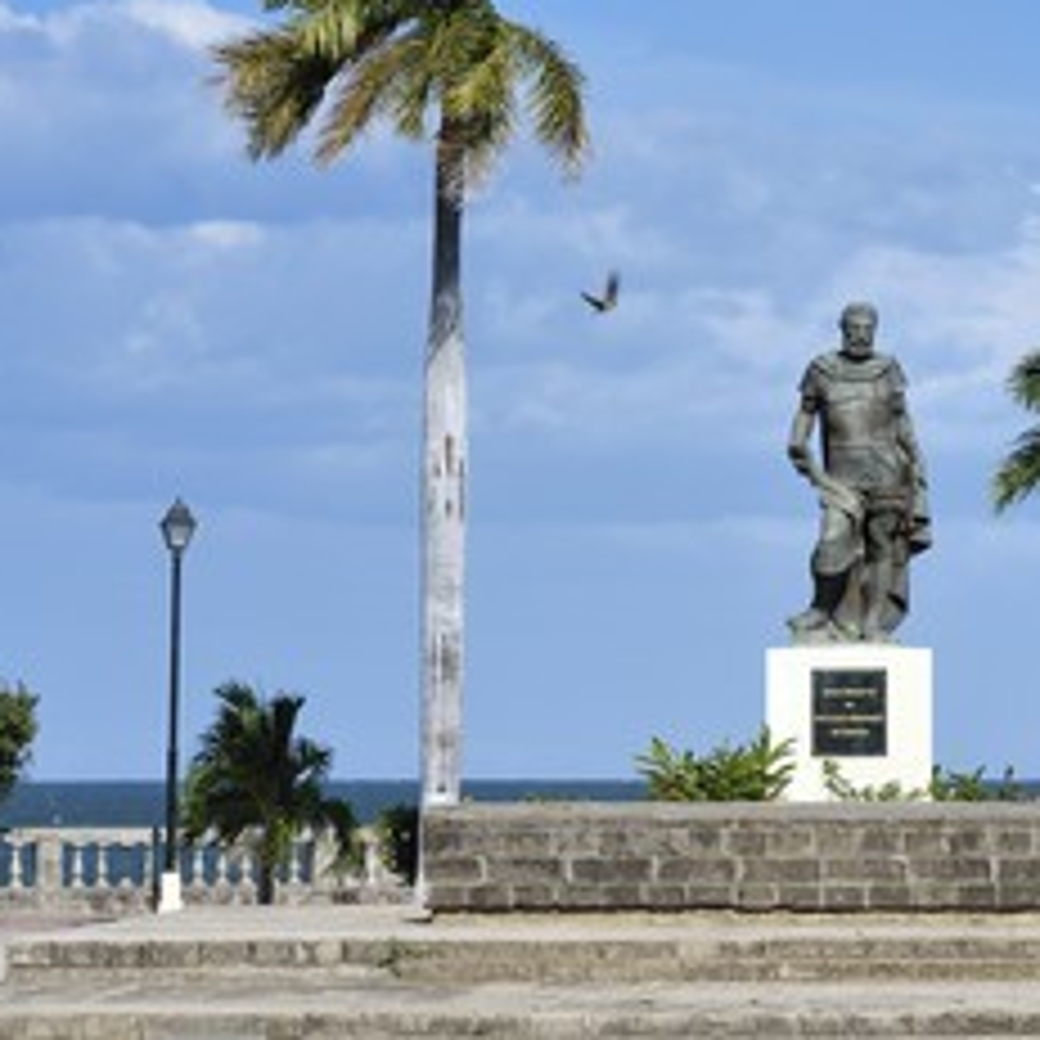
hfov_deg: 6.9
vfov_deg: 6.9
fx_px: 8668
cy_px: 414
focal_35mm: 255
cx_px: 842
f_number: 16
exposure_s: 1/250
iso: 200
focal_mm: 165
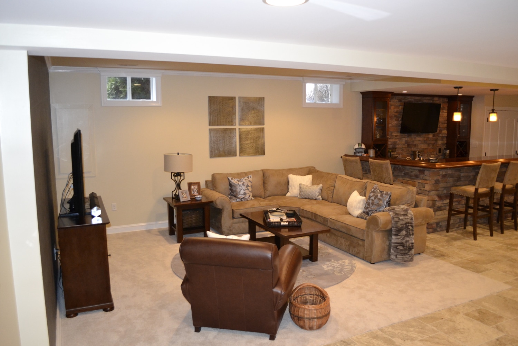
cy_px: 173
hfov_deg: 67.4
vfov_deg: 47.9
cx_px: 259
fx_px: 388
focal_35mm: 27
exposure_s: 1/60
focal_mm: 18
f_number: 3.5
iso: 1800
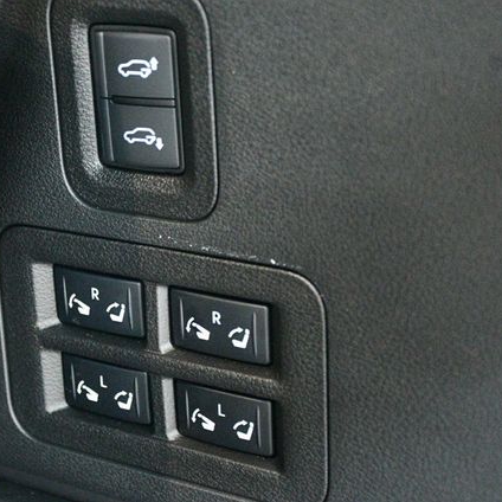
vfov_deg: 20.2
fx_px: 1411
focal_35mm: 86
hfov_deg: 20.1
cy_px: 251
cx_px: 140
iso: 12800
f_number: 4.5
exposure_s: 1/20
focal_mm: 45
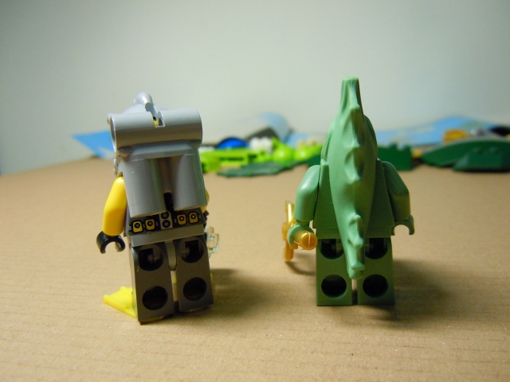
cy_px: 191
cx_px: 255
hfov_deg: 60.0
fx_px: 442
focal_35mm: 30
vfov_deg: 46.8
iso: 400
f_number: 3.5
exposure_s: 1/60
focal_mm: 5.4
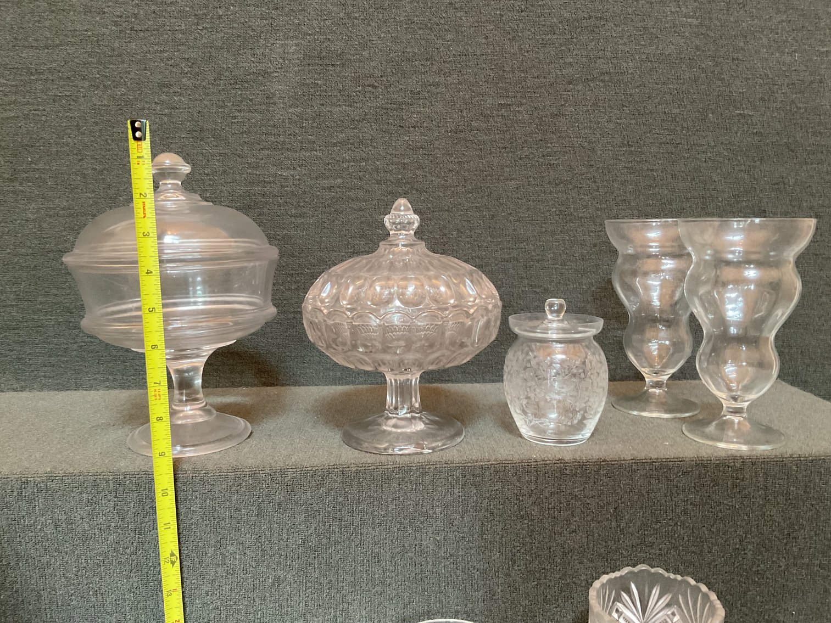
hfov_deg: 61.7
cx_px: 416
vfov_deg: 48.2
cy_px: 312
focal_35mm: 29
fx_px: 696
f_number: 1.8
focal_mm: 3
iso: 250
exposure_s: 1/50
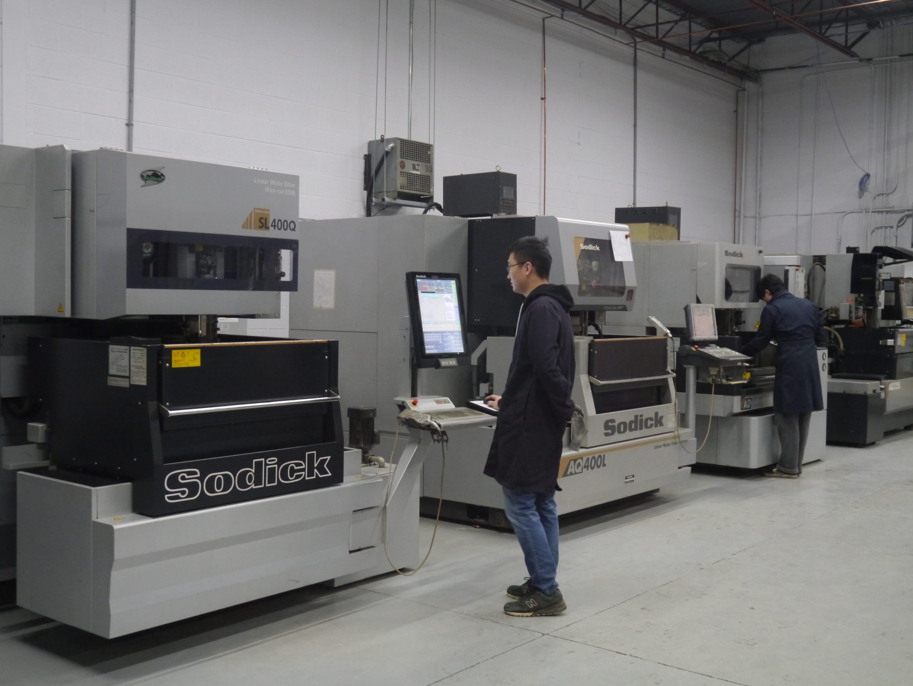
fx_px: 1055
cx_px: 456
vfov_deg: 36.0
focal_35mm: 40
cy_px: 343
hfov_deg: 46.8
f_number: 4.5
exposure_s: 1/30
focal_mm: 20
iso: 1600
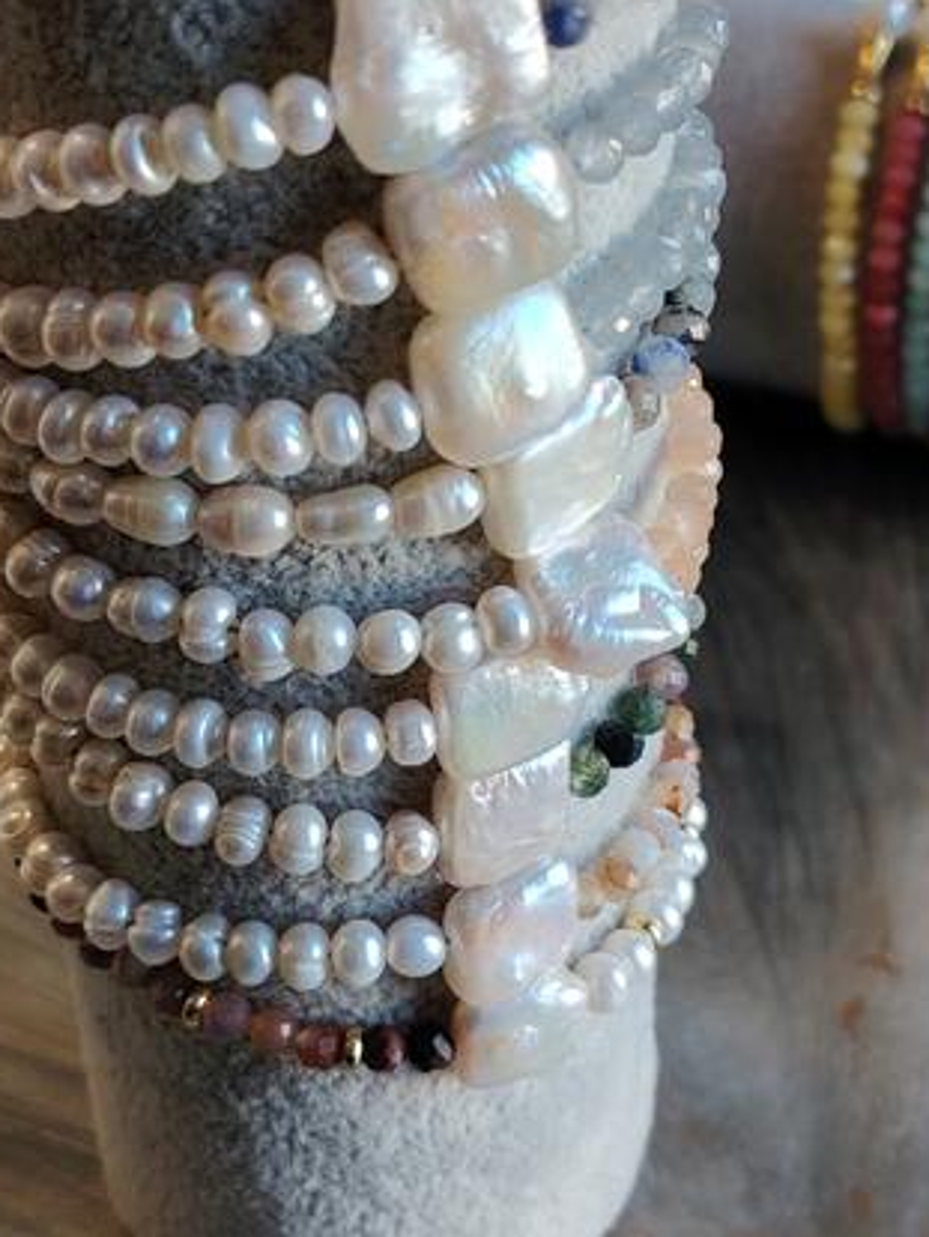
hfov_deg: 20.9
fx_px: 2502
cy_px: 613
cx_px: 641
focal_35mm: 70
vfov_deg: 27.8
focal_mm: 5.25
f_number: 1.75
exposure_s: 1/33.3
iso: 238
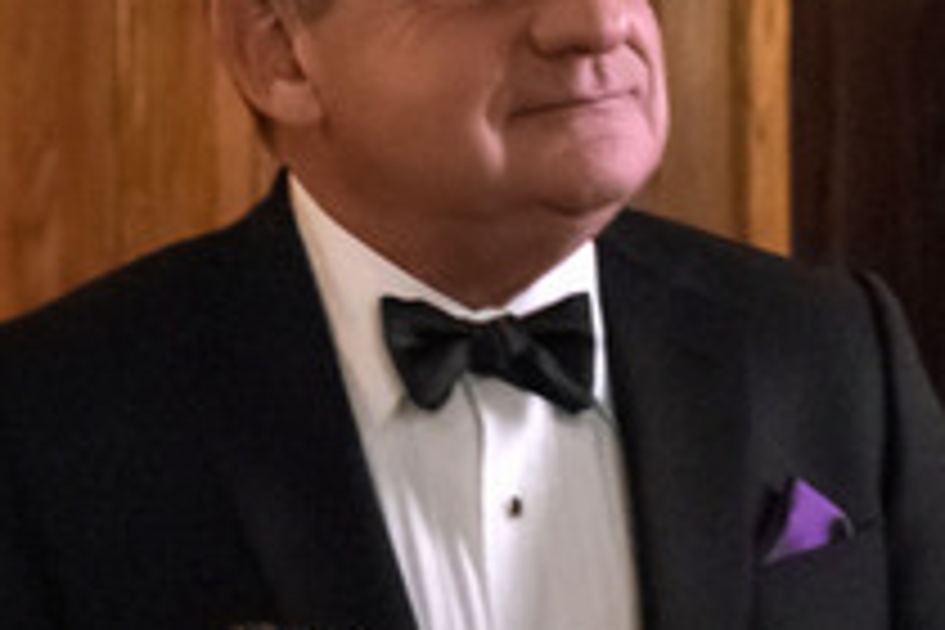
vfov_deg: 7.0
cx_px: 770
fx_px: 5171
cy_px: 531
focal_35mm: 197
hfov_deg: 10.4
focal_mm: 35.3
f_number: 3.2
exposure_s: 1/60
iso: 5000
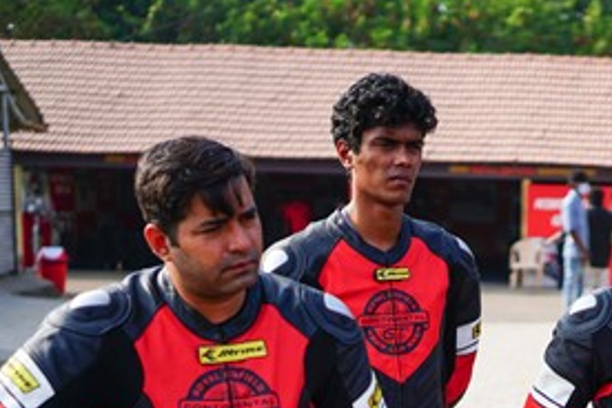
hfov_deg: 22.5
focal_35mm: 87
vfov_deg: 15.3
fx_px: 1479
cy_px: 441
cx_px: 603
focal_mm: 40
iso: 125
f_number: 2
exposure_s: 1/4000
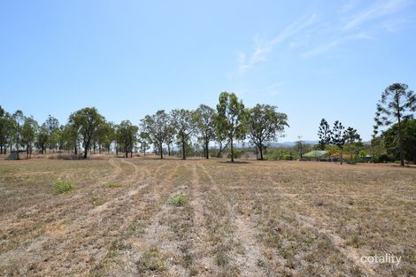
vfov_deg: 59.5
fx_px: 243
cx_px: 208
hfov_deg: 81.2
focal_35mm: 21
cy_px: 138
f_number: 10
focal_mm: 14
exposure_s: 1/400
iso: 200
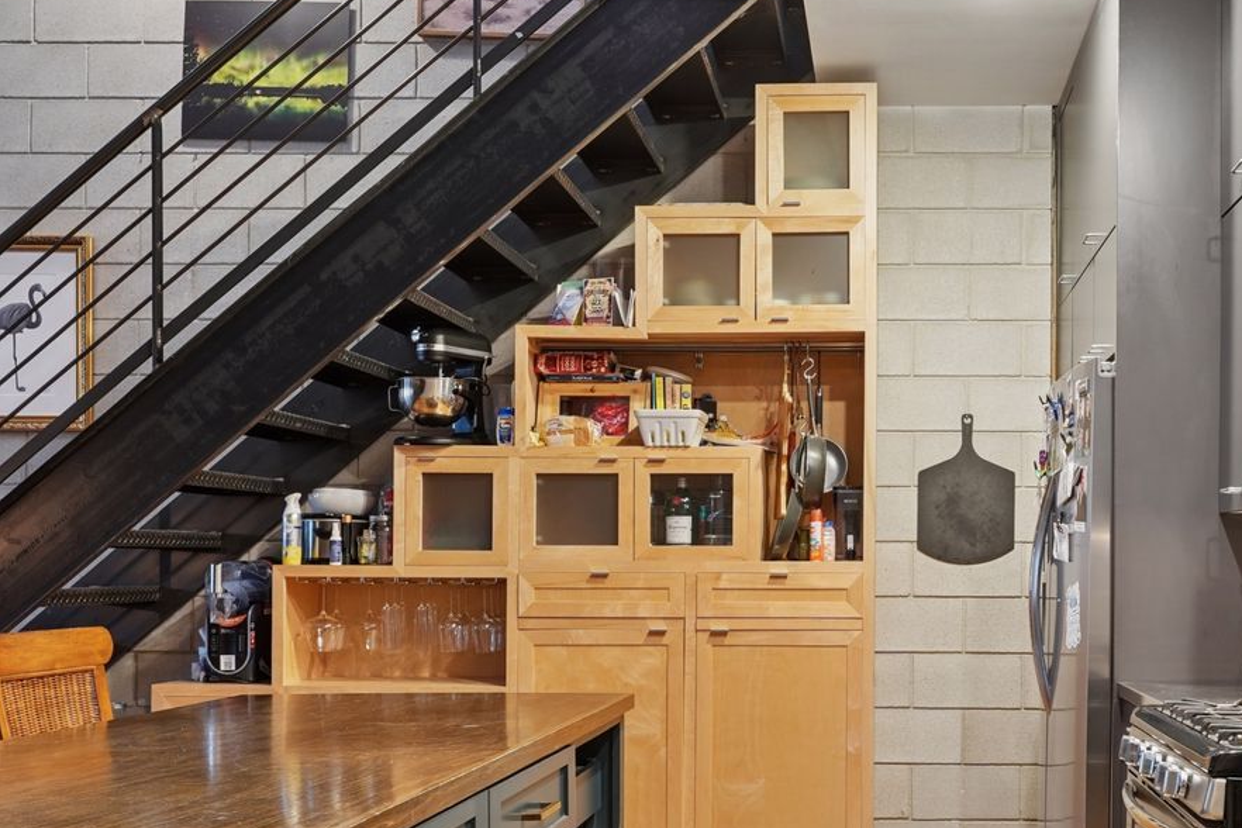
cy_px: 610
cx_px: 855
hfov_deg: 50.7
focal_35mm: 37
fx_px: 1276
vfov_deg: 35.2
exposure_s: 1/4
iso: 800
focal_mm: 17
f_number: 8
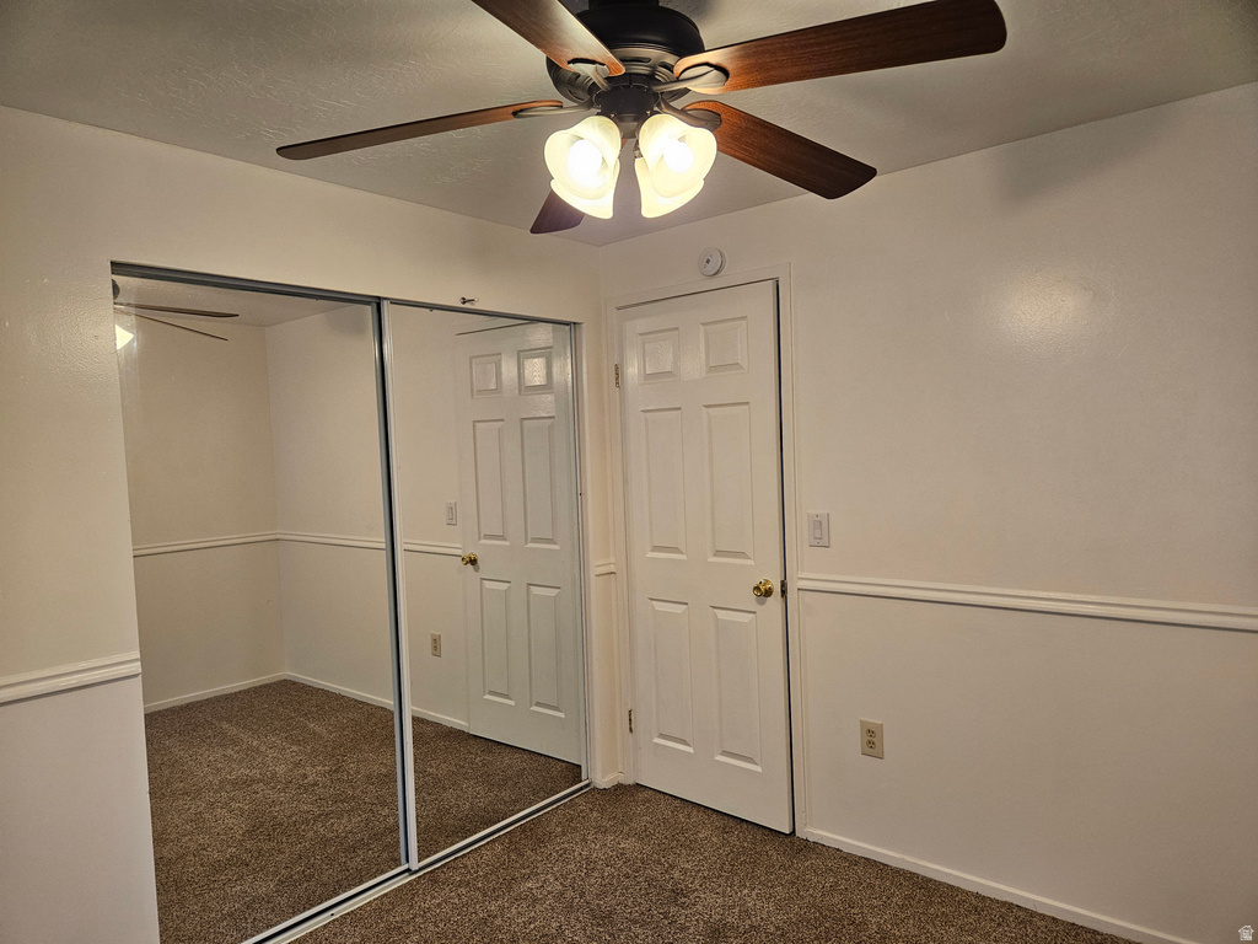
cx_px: 629
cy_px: 472
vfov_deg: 58.9
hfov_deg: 73.9
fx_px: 836
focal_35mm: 23
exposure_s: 1/120
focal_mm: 5.4
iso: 200
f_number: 1.8
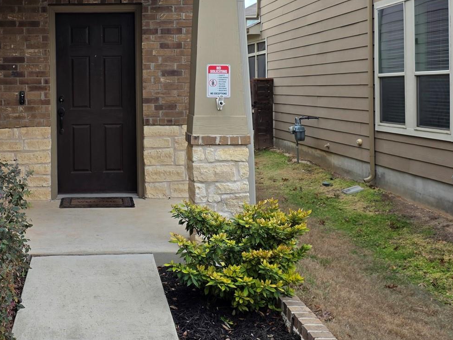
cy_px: 91
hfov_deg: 38.5
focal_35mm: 48
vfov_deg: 29.8
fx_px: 628
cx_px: 105
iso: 32
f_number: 1.7
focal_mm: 6.25
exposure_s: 1/359
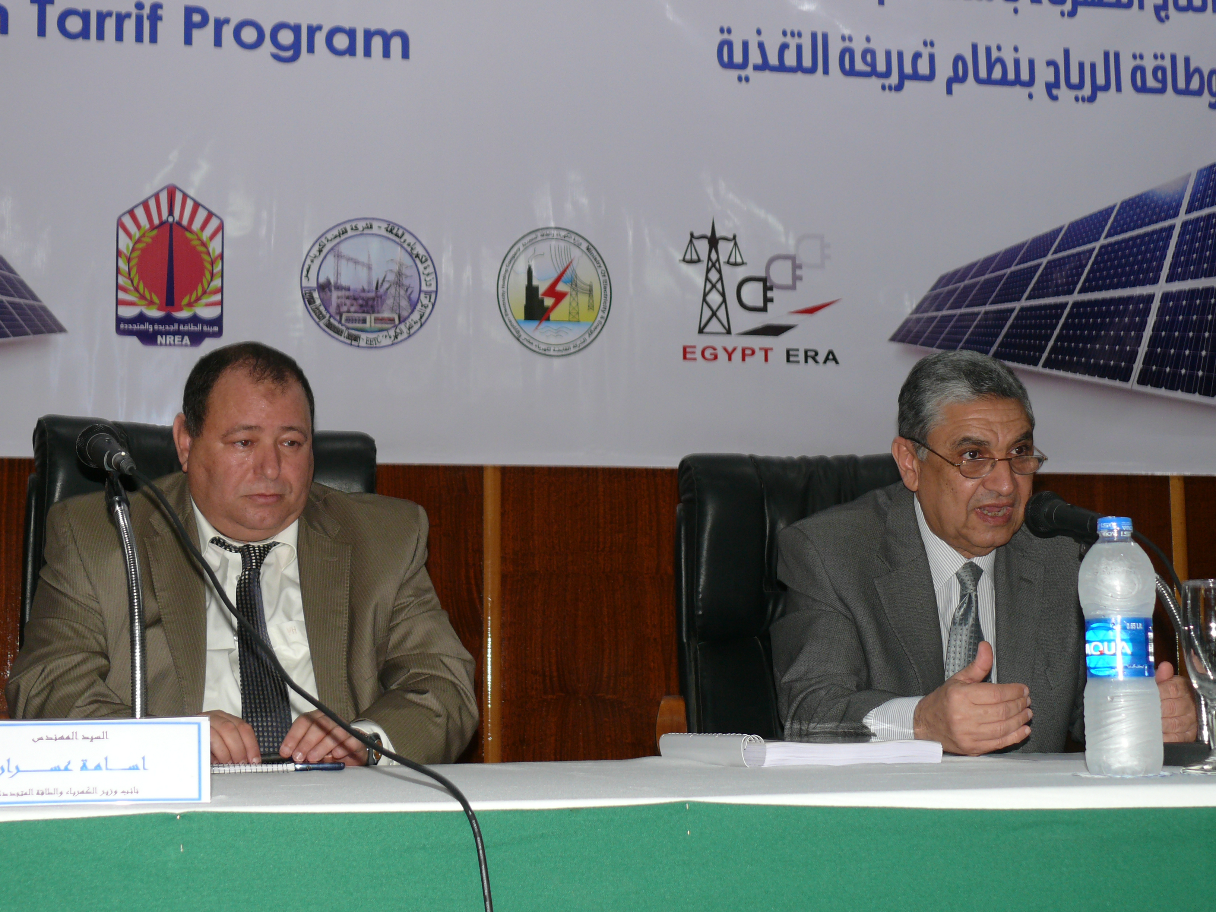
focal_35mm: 58
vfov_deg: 25.2
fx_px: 2037
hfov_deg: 33.2
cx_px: 608
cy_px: 456
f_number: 3.2
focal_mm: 11.6
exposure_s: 1/30
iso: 100
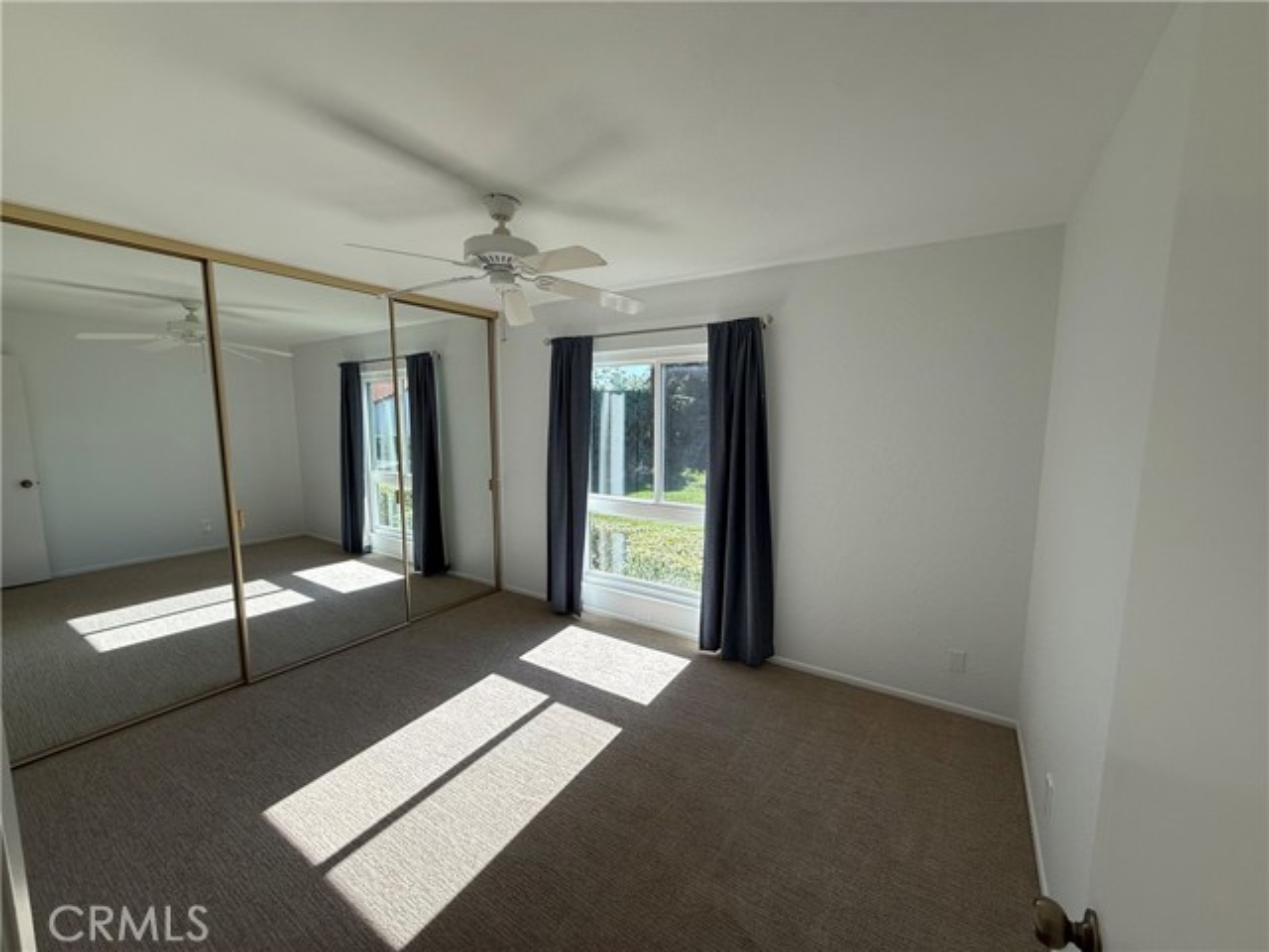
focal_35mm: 14
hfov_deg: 102.1
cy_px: 476
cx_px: 634
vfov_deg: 85.7
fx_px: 513
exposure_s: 1/326
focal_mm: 2.22
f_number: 2.2
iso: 50
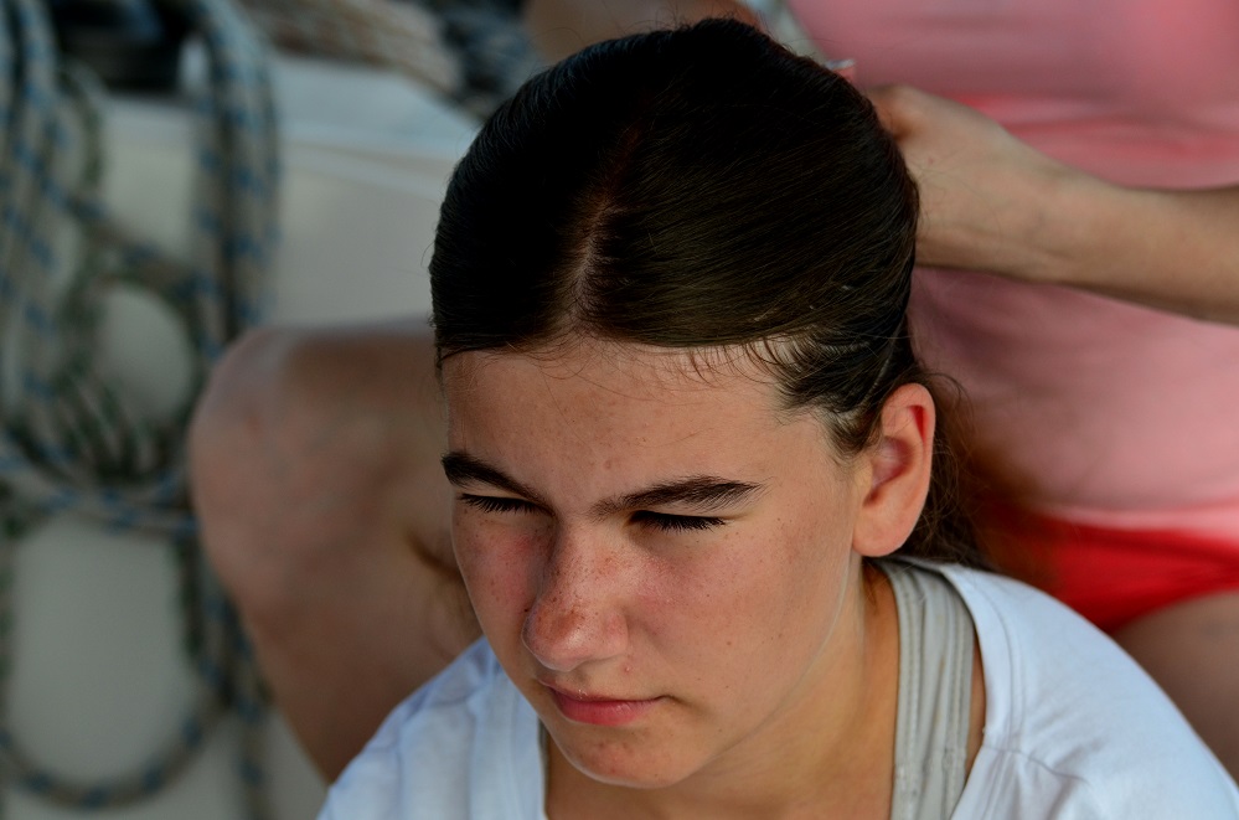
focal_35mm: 105
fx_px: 3605
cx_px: 620
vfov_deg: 13.0
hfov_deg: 19.5
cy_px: 410
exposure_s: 1/2000
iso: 400
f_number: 4.5
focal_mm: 70
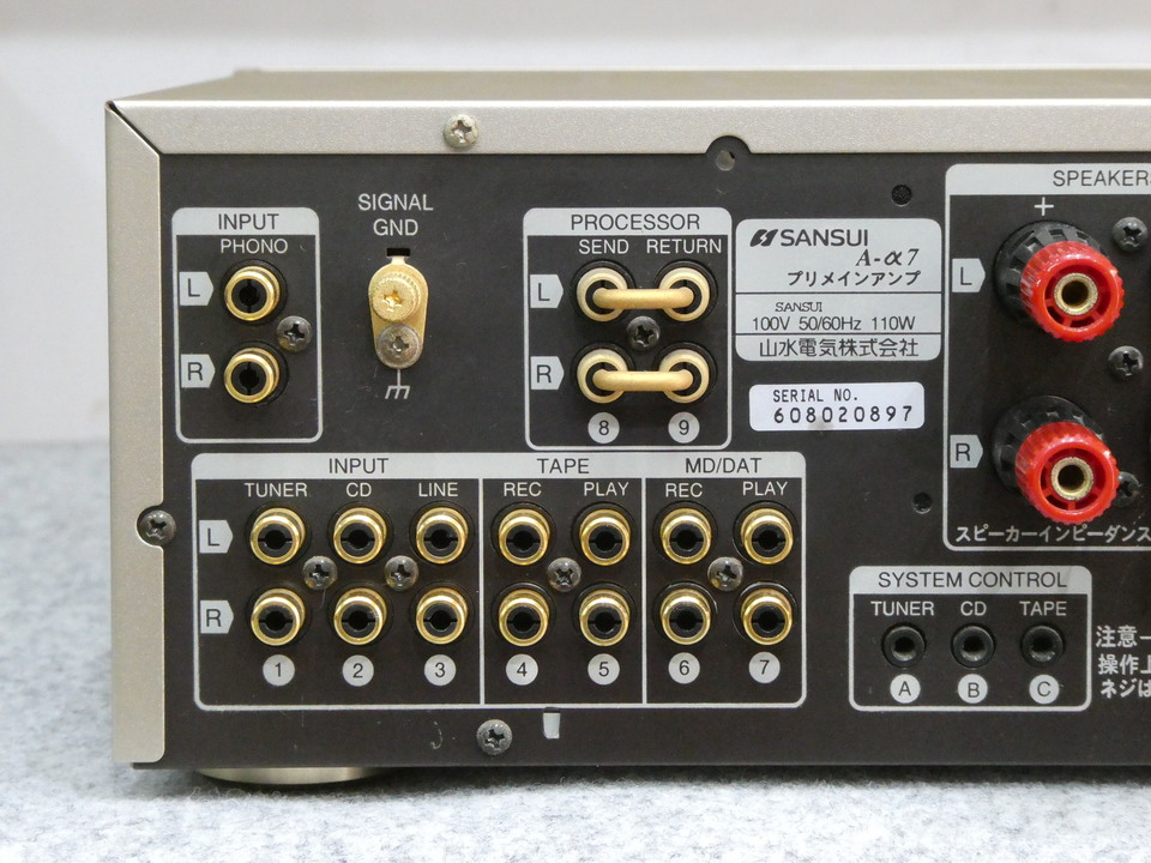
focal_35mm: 98
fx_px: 3259
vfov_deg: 15.1
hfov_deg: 20.0
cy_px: 432
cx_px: 576
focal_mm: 17.5
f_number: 5
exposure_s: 1/50
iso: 1600
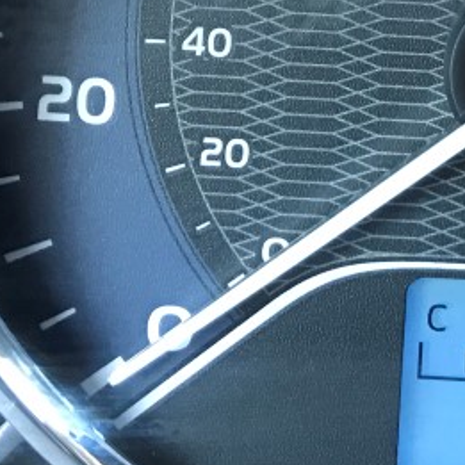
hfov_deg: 17.1
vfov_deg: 17.4
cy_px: -29
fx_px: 1474
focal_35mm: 97
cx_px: 558
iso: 80
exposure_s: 1/17
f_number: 1.8
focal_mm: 3.99
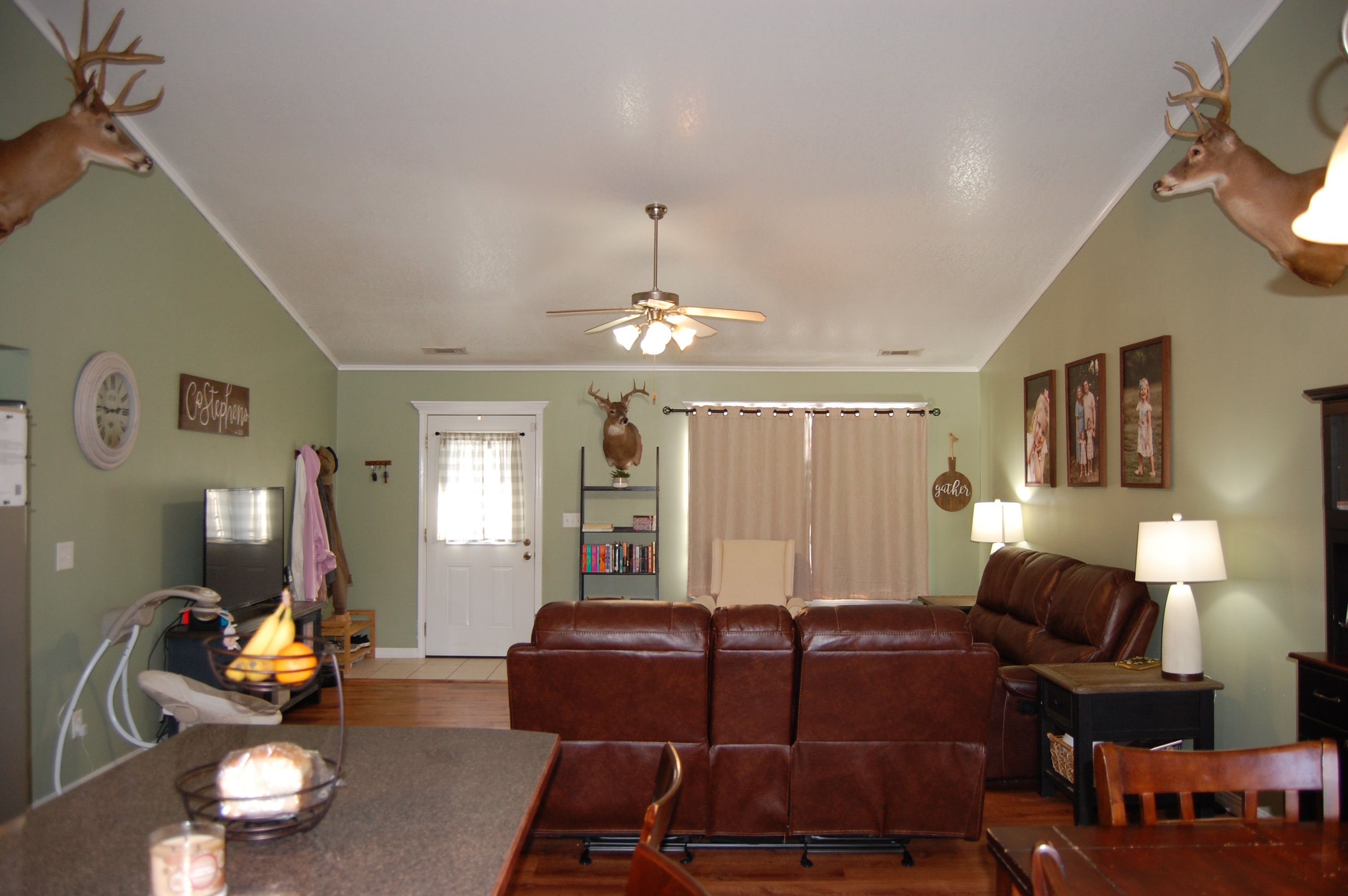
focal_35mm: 27
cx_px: 674
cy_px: 448
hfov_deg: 67.4
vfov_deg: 47.8
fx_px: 1010
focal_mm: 18
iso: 400
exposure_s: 1/60
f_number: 3.5
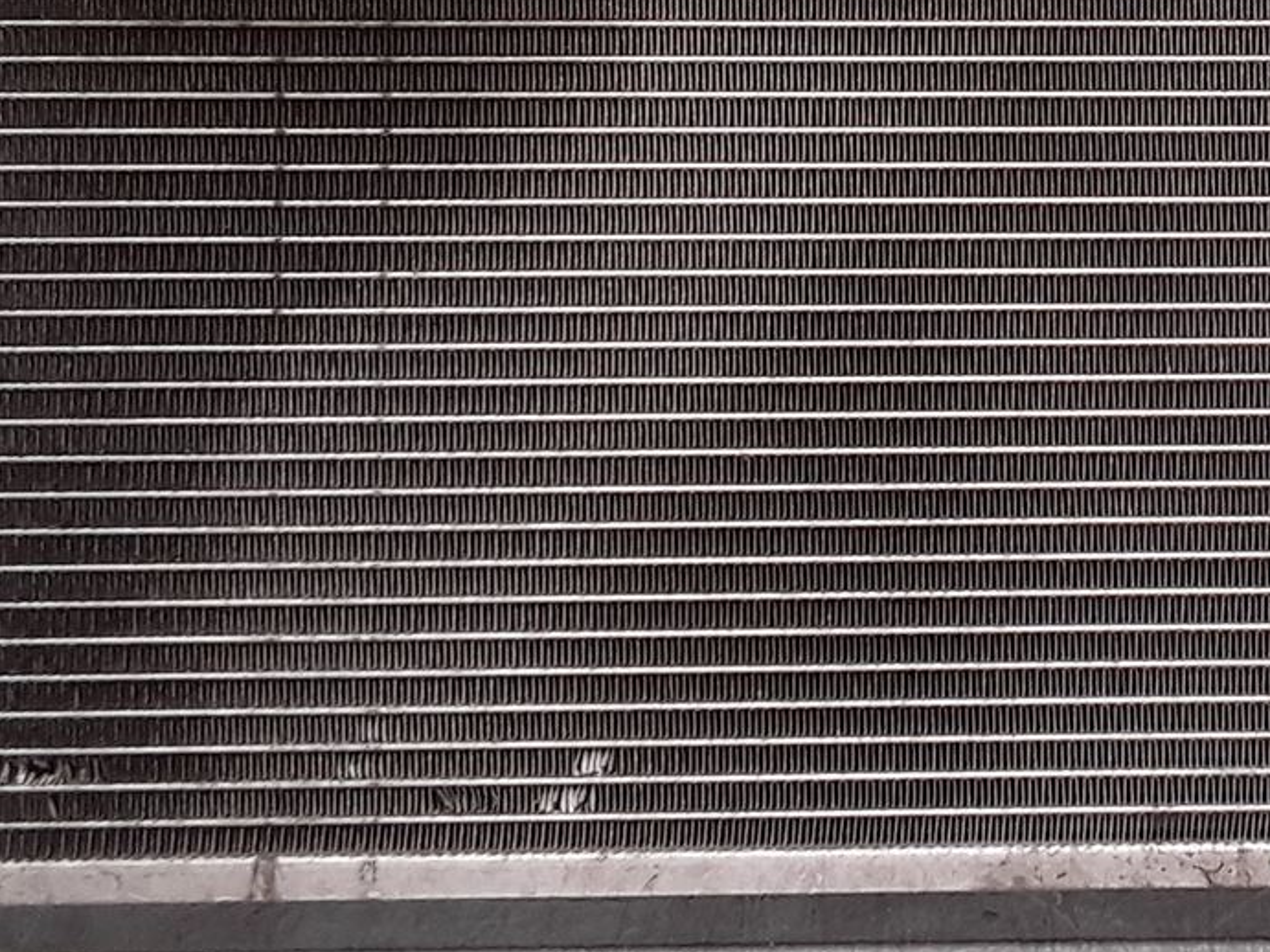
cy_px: 79
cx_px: 1261
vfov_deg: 17.5
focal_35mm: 83
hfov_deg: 22.7
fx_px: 3045
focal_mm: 2.91
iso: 50
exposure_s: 1/50
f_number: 1.9
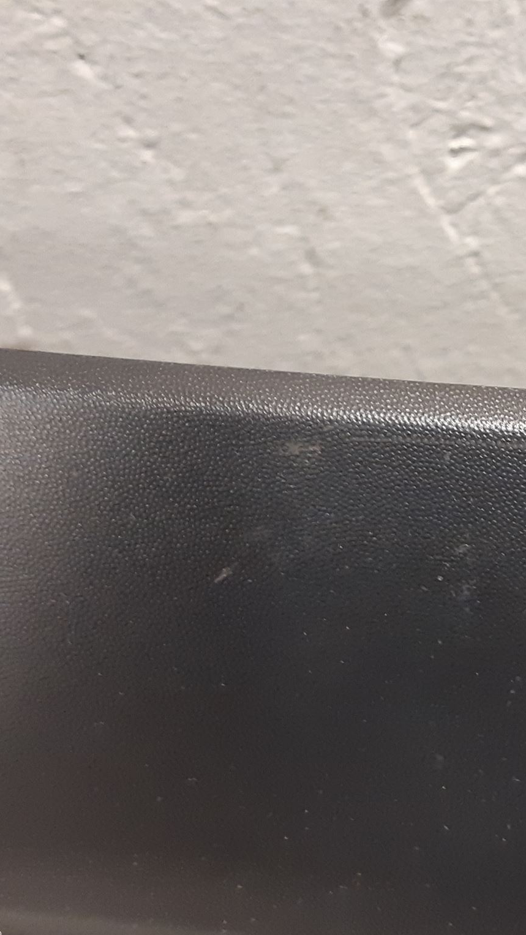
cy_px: 469
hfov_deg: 28.5
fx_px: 942
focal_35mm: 38
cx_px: 567
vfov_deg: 52.8
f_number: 1.7
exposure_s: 1/25
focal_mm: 3.93
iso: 250
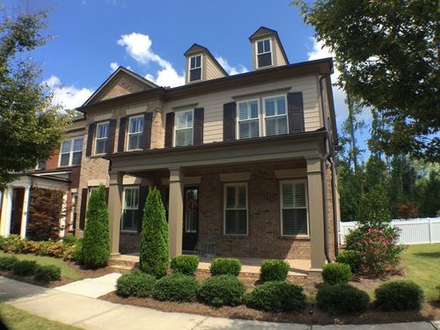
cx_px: 220
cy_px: 165
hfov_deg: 61.7
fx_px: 369
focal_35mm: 29
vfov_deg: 48.2
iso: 32
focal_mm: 4.15
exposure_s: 1/860
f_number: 2.2
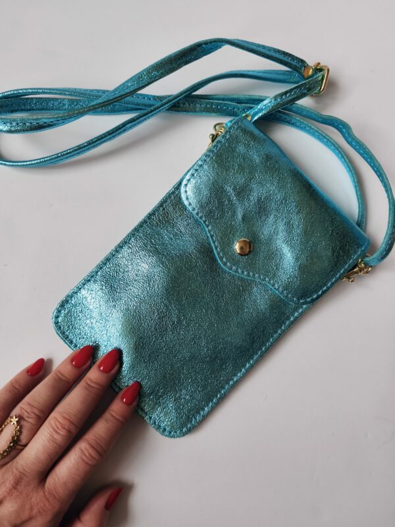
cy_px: 264
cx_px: 198
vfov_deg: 73.9
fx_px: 350
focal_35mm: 23
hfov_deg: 58.9
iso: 400
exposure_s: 1/100
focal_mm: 6.18
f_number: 1.65
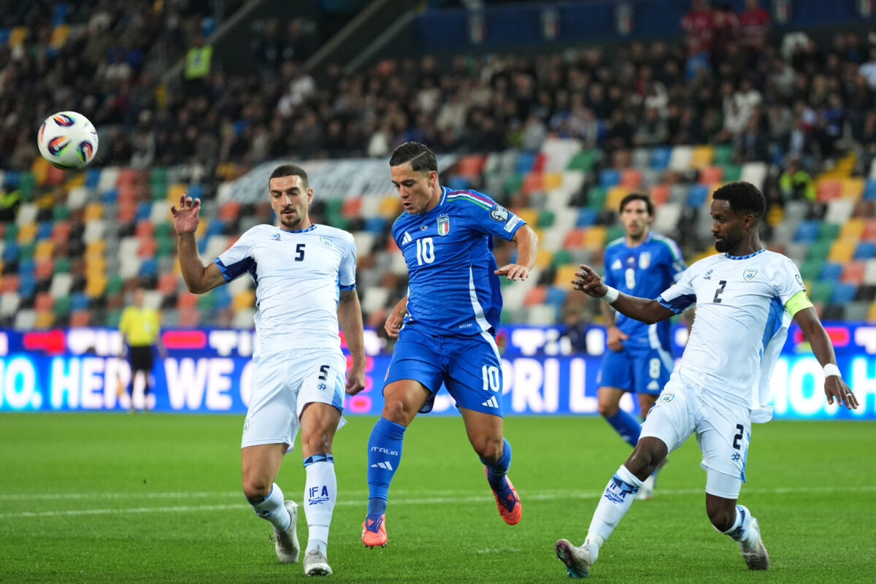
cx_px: 438
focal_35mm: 171
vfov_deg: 8.0
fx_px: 4161
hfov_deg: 12.0
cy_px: 292
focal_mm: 171
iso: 2500
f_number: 3.2
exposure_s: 1/1600
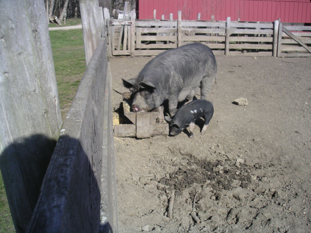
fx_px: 341
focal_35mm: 38
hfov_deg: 49.0
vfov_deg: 37.7
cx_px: 156
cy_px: 116
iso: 50
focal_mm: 6
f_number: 6.7
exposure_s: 1/180
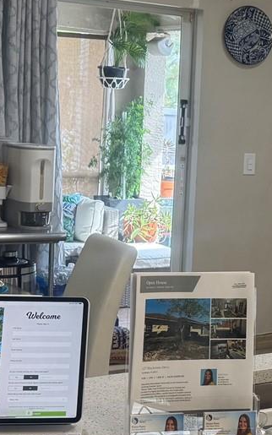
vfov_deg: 26.1
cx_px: 306
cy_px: 190
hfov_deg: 16.0
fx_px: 937
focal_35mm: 79
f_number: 1.78
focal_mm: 6.76
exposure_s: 1/120
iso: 200
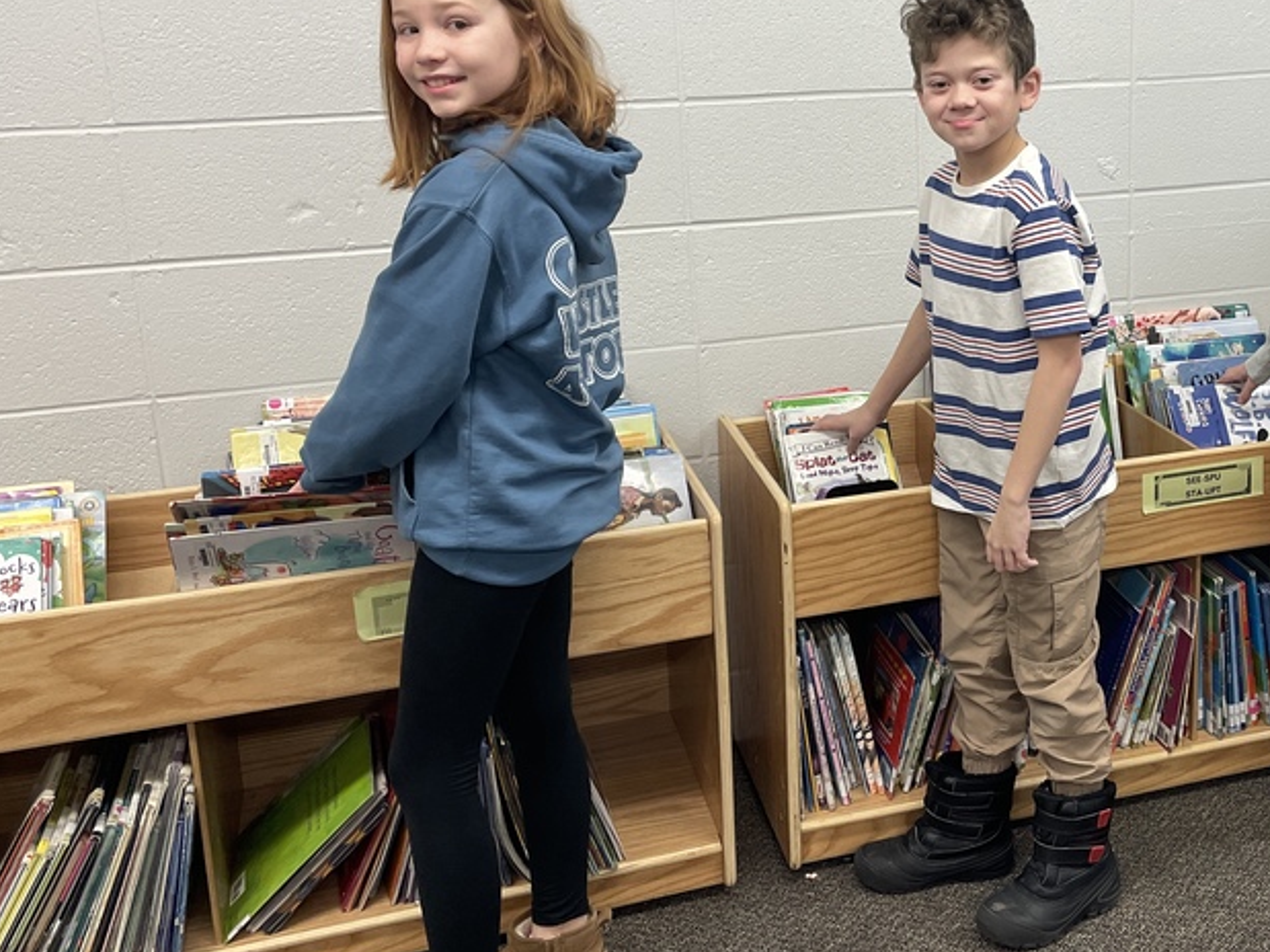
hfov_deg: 42.3
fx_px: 1577
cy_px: 318
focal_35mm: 43
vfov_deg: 33.3
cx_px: 973
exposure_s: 1/120
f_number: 1.6
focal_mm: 4.2
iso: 125
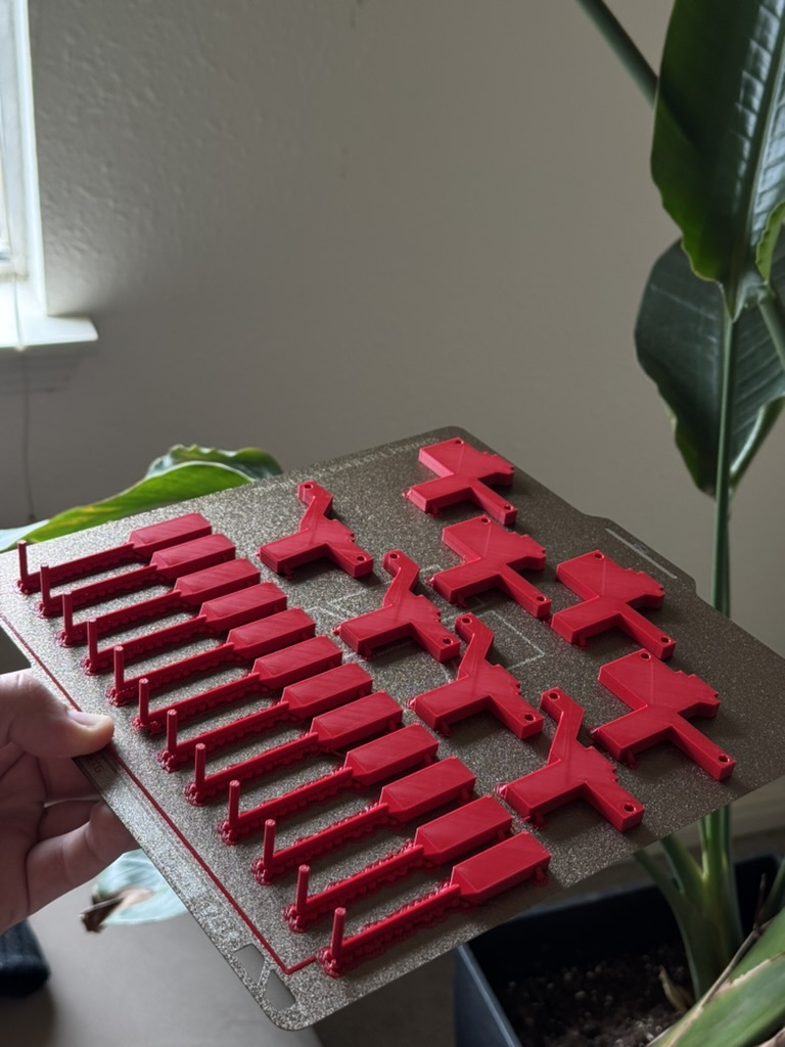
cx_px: 392
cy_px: 524
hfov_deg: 30.3
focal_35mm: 48
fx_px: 1451
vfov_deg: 39.7
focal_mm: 6.76
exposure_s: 1/60
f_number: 1.78
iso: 200
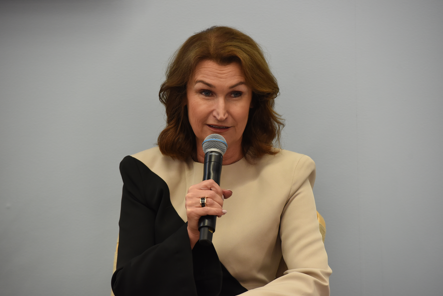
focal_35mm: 200
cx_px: 222
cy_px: 148
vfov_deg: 6.9
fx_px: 2462
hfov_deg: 10.3
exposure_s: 1/100
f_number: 5.6
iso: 2000
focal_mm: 200
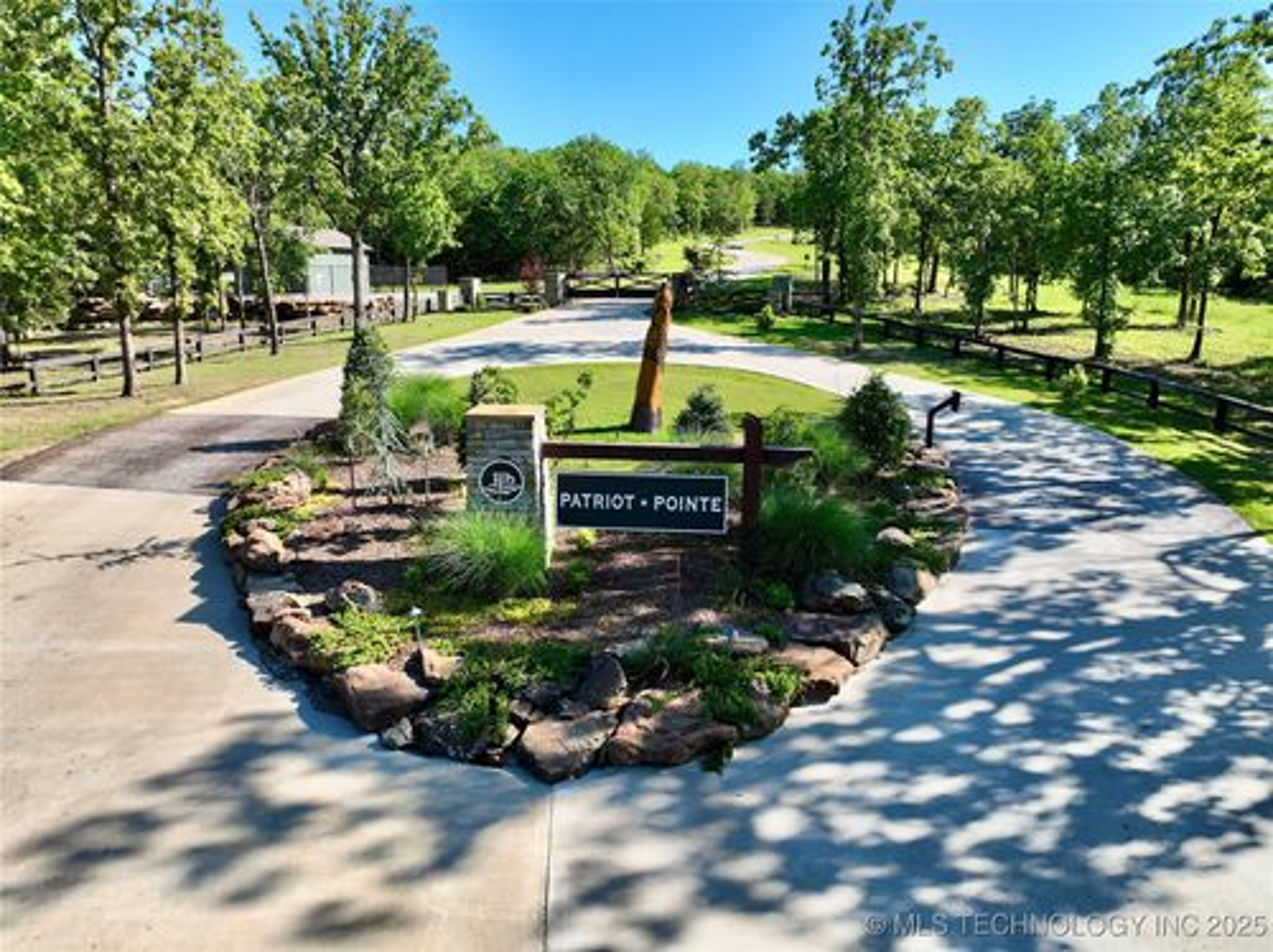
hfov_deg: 71.6
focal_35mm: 24
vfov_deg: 56.7
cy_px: 476
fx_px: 882
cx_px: 636
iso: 110
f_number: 2.8
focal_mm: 12.29
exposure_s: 1/1250
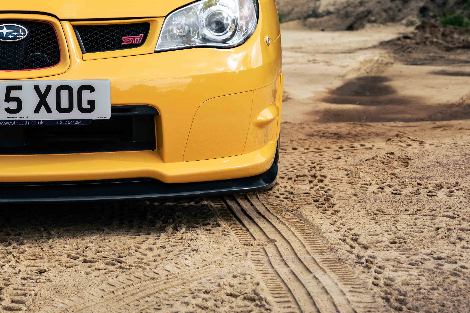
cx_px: -2
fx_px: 1475
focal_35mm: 113
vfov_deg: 11.9
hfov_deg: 17.7
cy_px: -59
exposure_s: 1/400
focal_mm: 45
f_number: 3.2
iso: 125
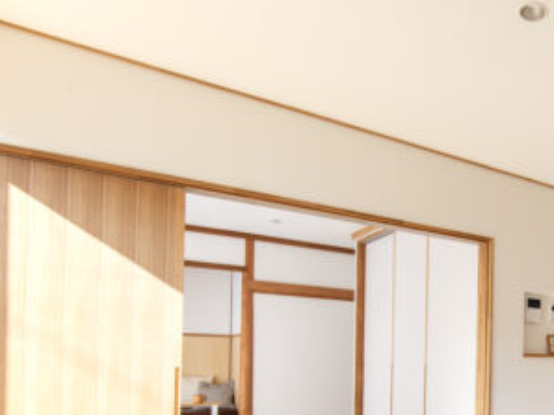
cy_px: 355
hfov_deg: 48.4
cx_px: 550
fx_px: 496
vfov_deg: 42.5
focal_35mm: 31
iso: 200
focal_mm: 16
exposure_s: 1/80
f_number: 8
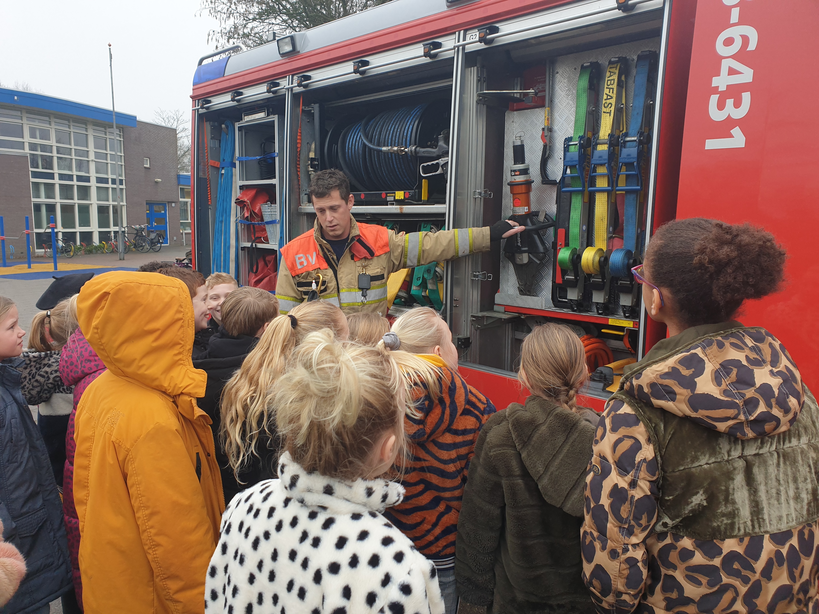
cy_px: 307
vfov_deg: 53.1
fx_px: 615
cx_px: 410
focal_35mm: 26
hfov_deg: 67.3
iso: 50
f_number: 2.4
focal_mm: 4.3
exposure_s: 1/138
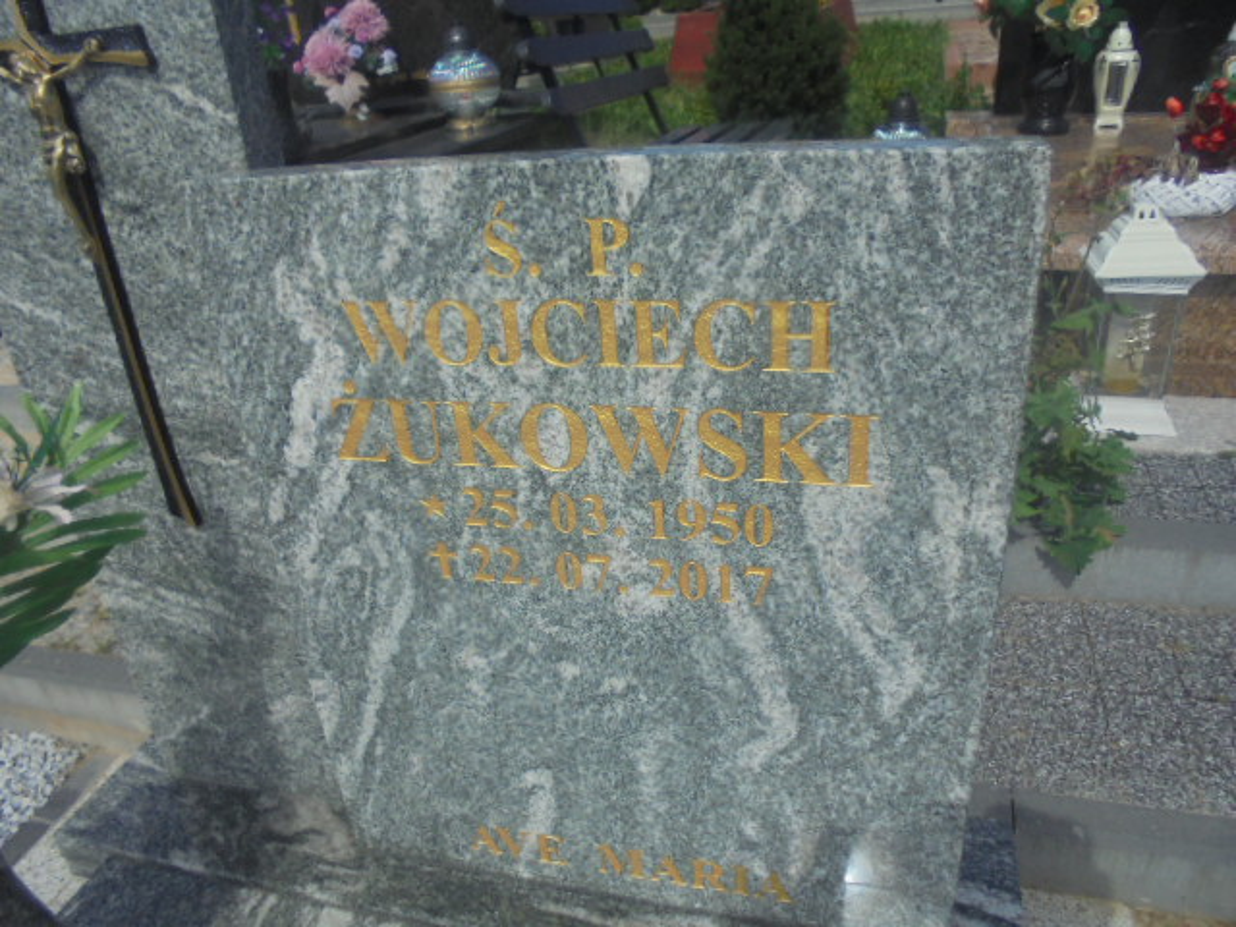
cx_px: 618
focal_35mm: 26
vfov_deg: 53.1
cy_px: 464
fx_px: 928
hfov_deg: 67.3
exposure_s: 1/250
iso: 100
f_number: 11.5
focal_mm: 4.6
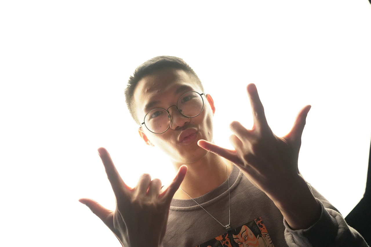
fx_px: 330
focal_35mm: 32
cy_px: 124
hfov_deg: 58.7
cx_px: 186
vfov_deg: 41.1
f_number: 4
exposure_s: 1/100
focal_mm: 32
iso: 12800
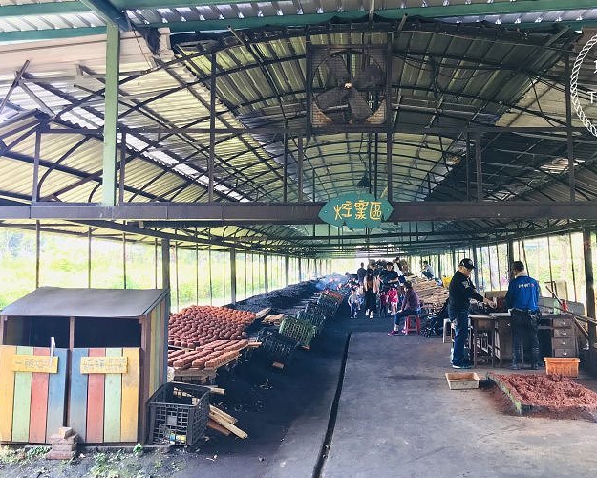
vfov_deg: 42.2
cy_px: 226
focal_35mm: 35
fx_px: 618
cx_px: 357
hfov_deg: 51.2
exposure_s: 1/40
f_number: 1.8
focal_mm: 3.99
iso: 25
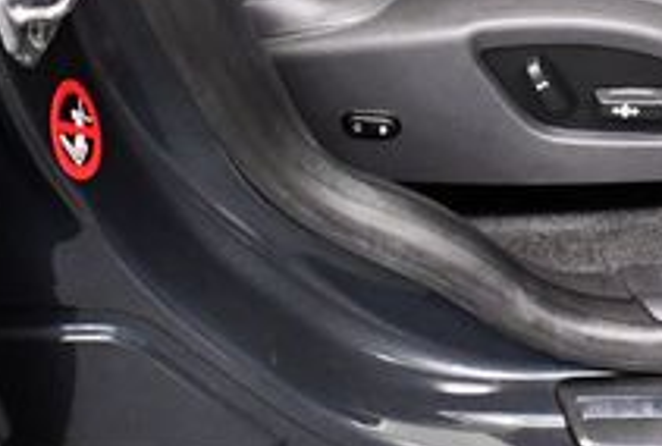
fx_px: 2010
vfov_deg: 12.6
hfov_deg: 18.1
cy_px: 177
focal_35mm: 109
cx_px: 703
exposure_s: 1/80
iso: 3200
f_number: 3.5
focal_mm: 18
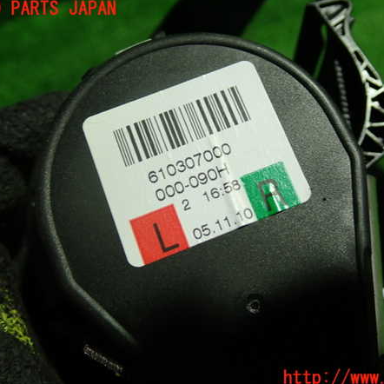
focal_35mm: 36
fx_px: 452
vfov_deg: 46.0
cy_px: 194
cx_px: 219
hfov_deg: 45.9
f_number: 2.3
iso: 200
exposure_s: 1/50
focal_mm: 5.4
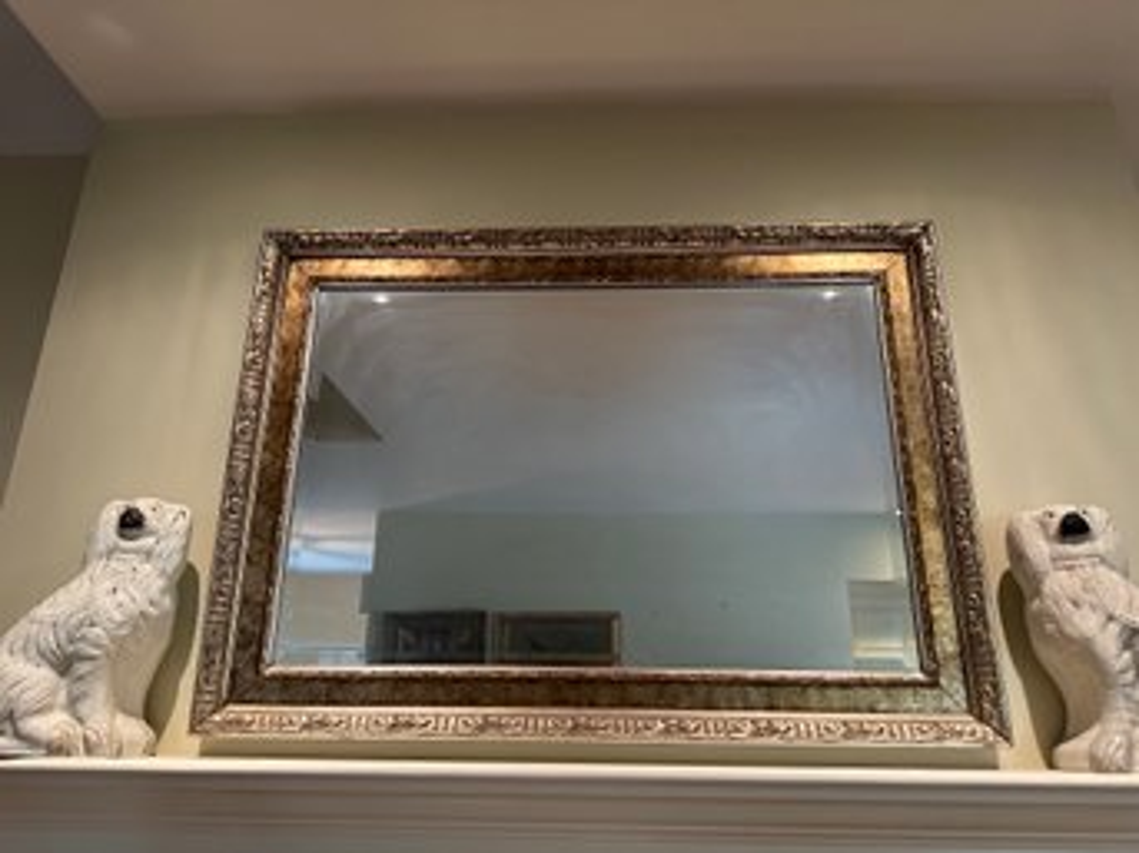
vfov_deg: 56.8
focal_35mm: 24
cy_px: 426
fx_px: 789
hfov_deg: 71.6
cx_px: 570
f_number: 1.78
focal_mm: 6.86
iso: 320
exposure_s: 1/60
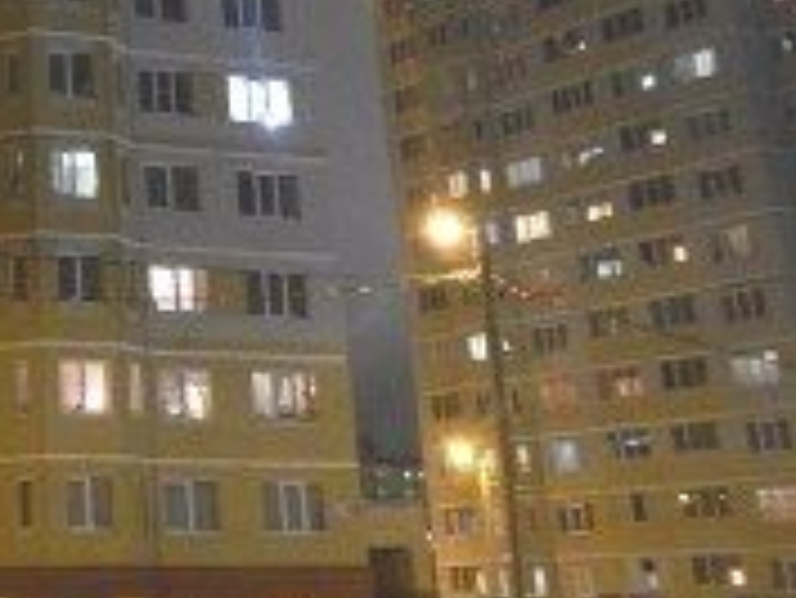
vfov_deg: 19.9
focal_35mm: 71
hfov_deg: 25.7
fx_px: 1634
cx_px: -45
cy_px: -54
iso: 800
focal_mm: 5
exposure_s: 1/4
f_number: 3.9
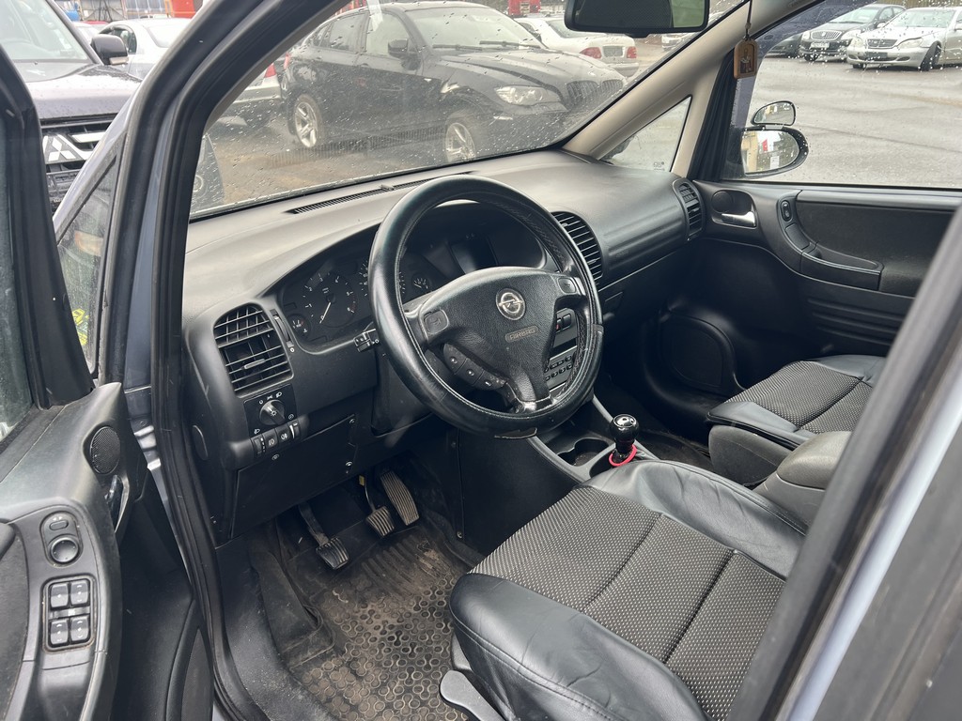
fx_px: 723
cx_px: 481
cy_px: 360
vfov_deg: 53.1
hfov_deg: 67.3
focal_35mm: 26
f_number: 1.5
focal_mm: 5.7
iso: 40
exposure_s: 1/121
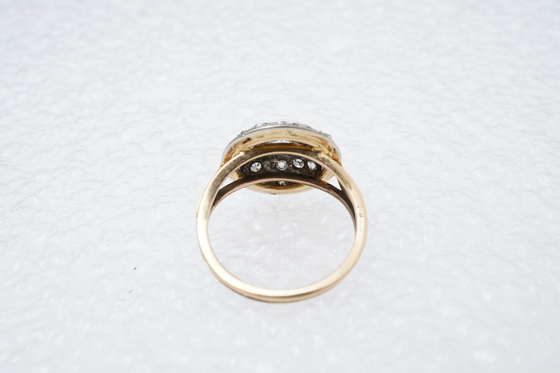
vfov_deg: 29.9
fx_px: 700
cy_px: 186
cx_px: 280
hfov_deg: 43.6
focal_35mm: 45
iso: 640
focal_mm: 30
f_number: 22
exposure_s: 1/125
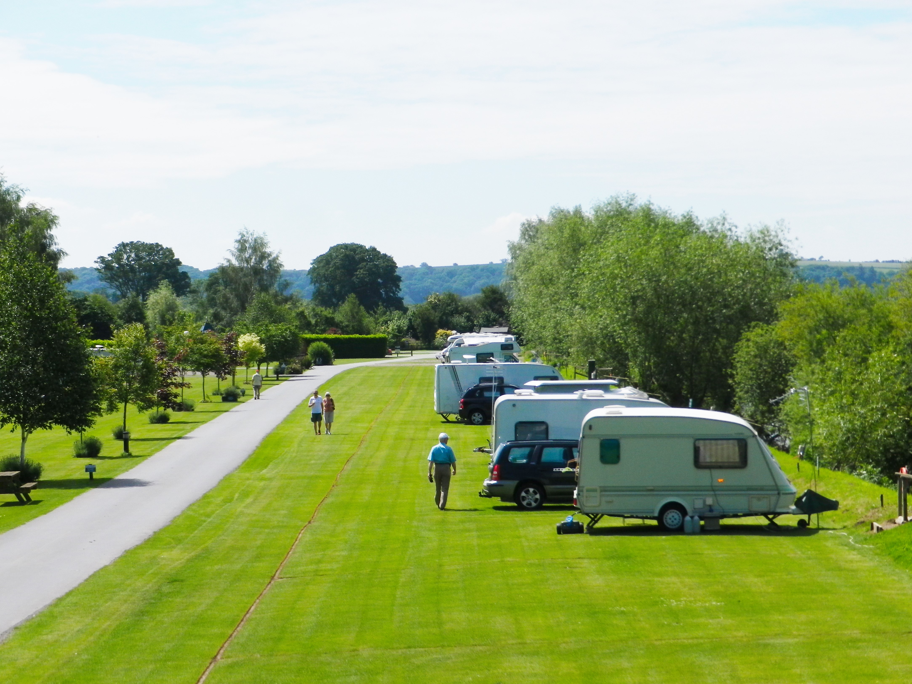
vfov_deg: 16.2
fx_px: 2398
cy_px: 342
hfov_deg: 21.5
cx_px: 456
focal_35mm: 91
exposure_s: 1/800
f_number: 5
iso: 100
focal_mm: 16.4
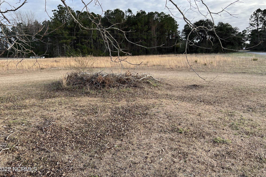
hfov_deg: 65.5
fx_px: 207
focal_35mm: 28
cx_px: 131
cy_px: 75
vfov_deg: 46.3
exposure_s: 1/1100
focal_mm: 5.7
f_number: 1.5
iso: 50
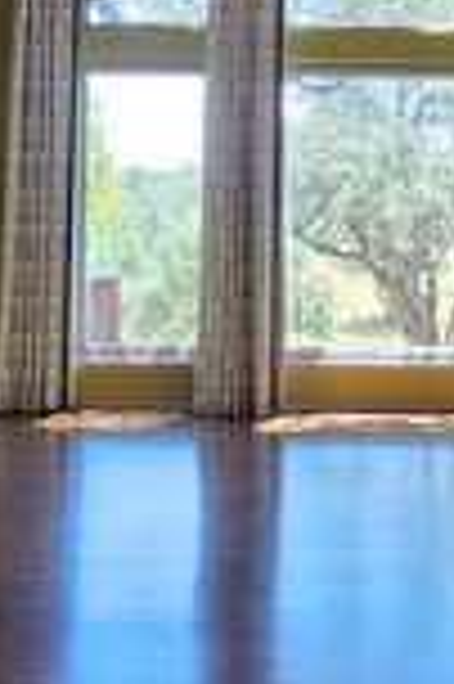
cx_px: 409
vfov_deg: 34.5
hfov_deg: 23.1
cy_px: 189
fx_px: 1081
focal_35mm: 57
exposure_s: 1/60
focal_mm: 2.2
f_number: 2.2
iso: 64
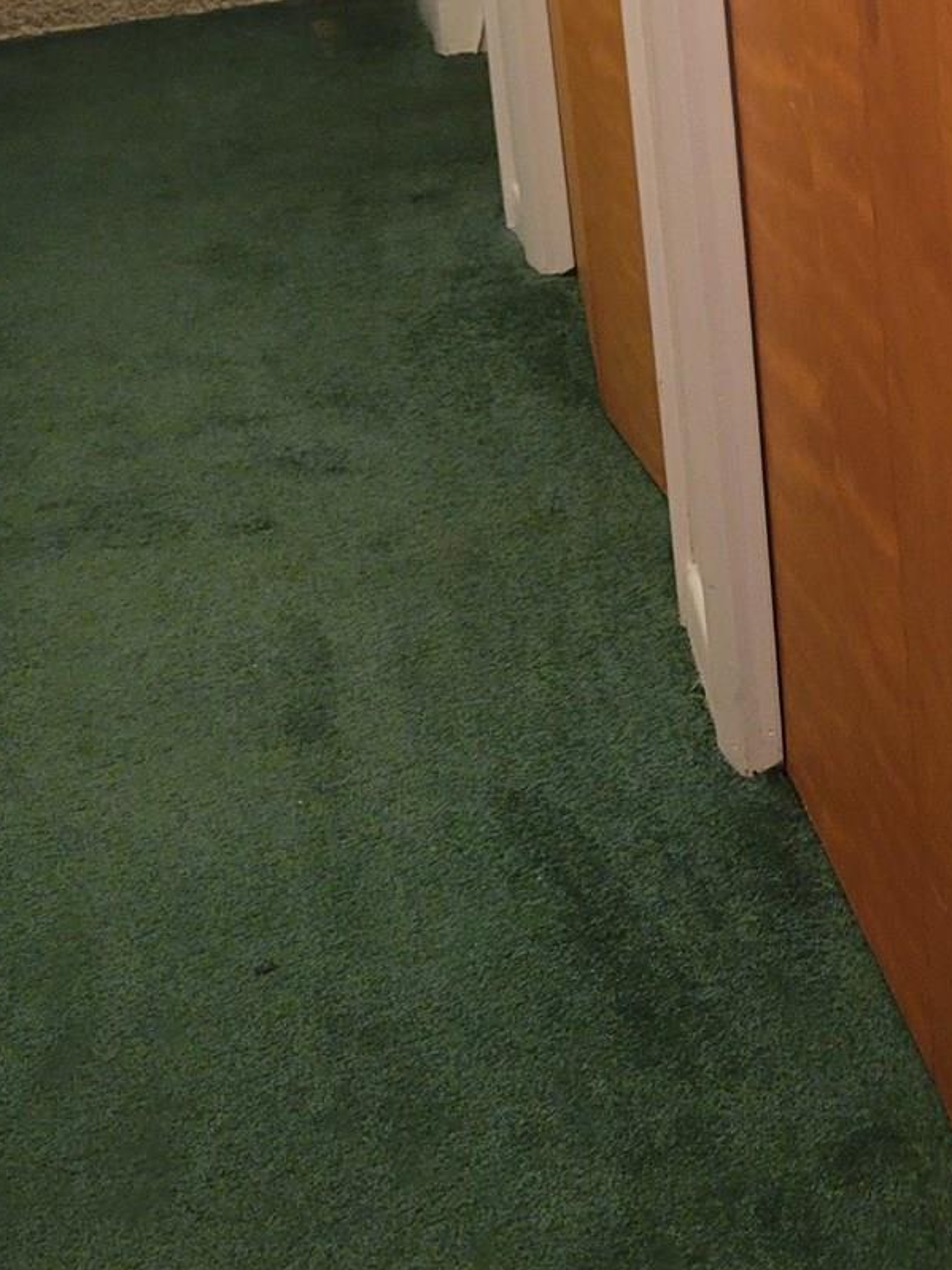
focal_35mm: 75
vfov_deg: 23.8
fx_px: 2751
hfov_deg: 18.8
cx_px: 1074
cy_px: -229
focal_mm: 5.4
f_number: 1.8
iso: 250
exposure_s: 1/60
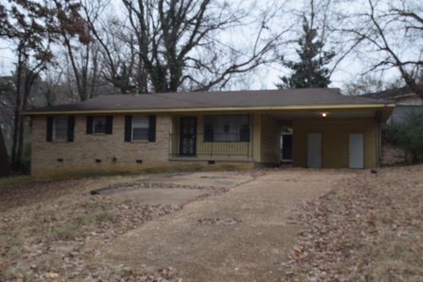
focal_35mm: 39
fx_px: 458
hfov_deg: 49.5
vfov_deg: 34.3
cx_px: 212
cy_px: 141
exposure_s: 1/160
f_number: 6.3
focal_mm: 26
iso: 400
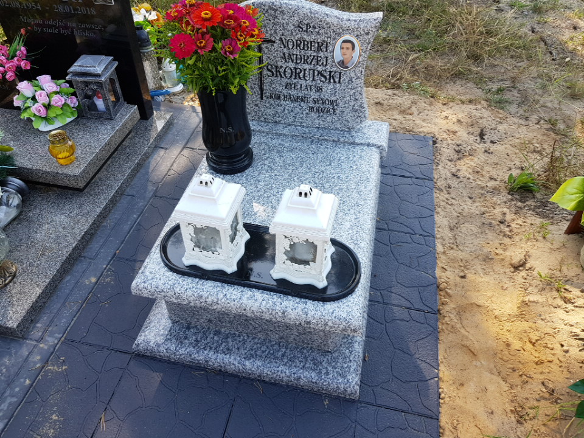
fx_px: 439
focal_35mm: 26
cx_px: 292
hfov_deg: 67.3
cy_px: 219
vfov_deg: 53.1
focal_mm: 4.2
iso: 50
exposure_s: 1/303
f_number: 1.7
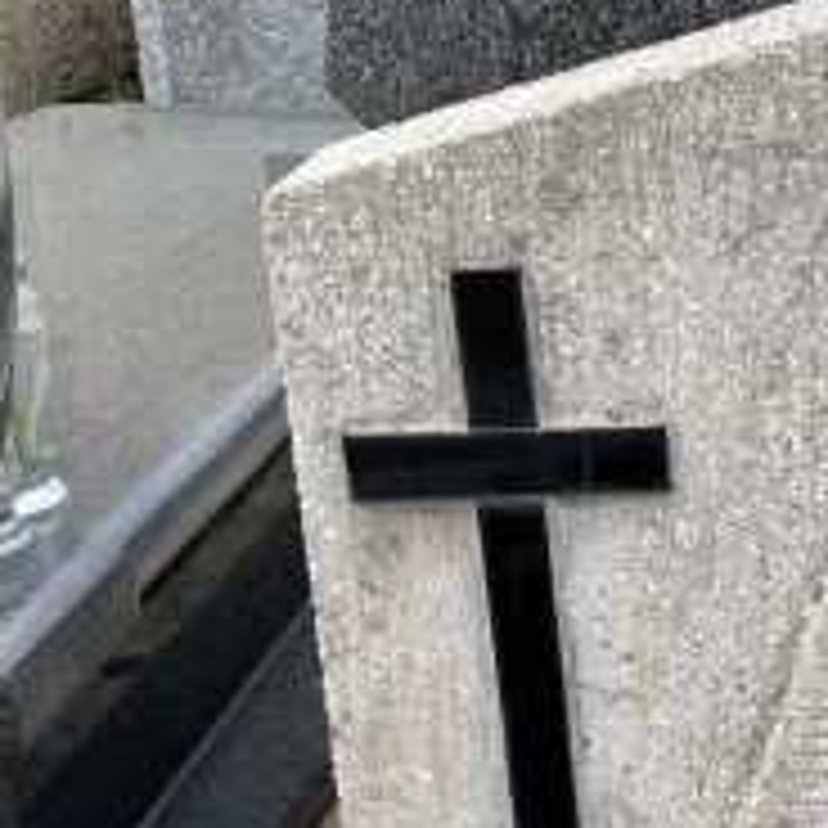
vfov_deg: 21.4
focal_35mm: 80
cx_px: 972
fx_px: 2165
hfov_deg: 20.4
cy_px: 652
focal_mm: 4.25
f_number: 1.8
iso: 25
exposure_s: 1/410
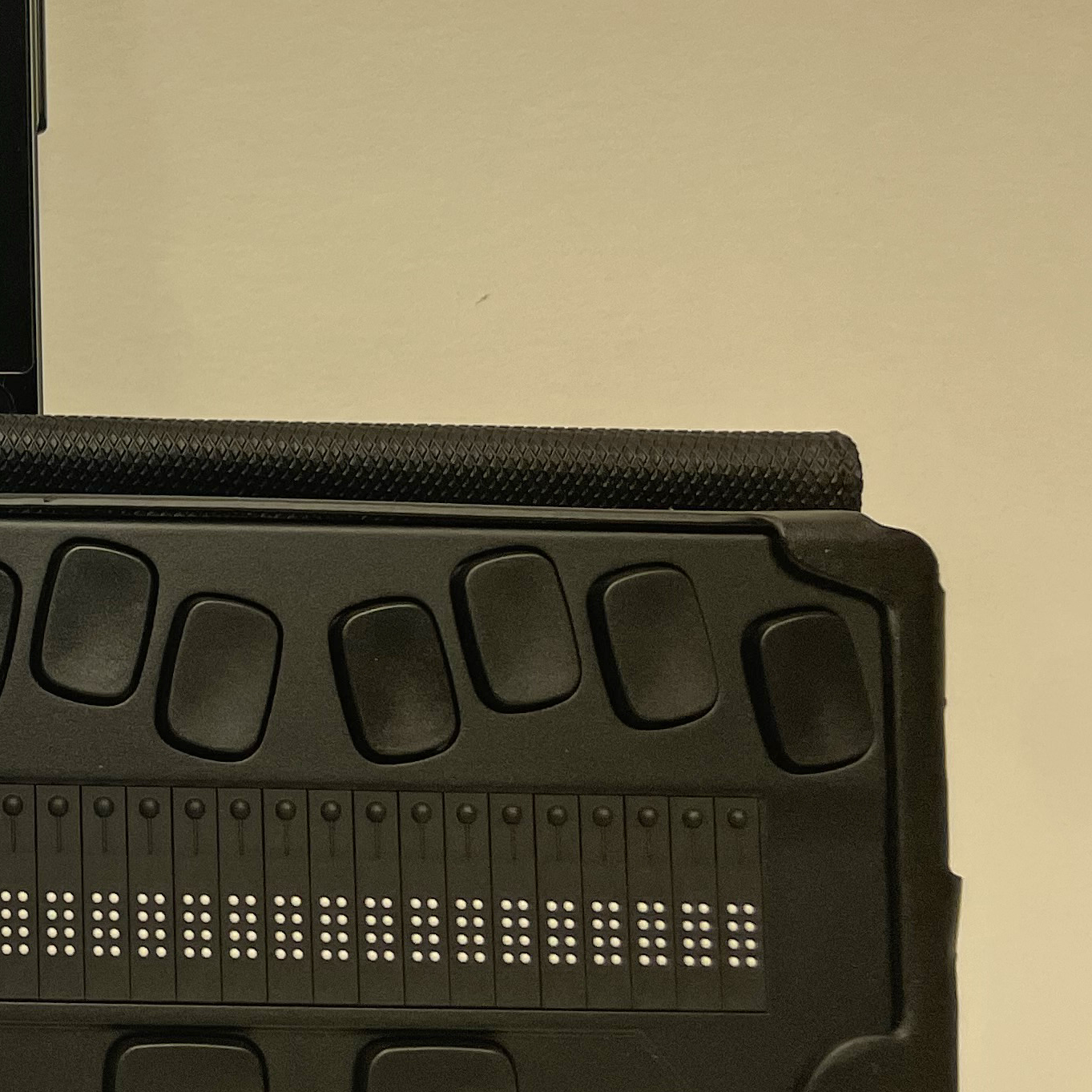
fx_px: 2427
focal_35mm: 68
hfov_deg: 21.7
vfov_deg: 25.2
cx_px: -493
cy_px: 377
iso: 50
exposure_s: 1/102
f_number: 1.6
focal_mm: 4.2
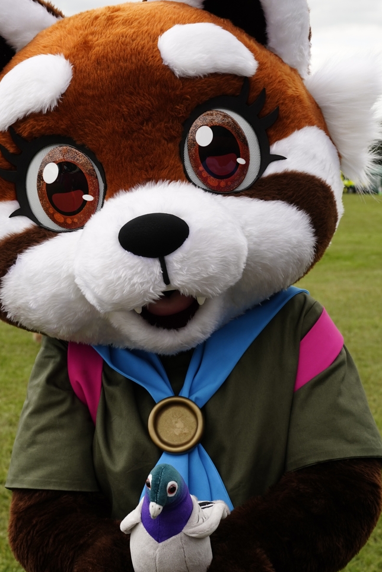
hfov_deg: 22.9
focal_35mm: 59
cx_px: 116
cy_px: 206
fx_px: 939
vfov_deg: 33.7
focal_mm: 38
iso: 400
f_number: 8
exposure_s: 1/320
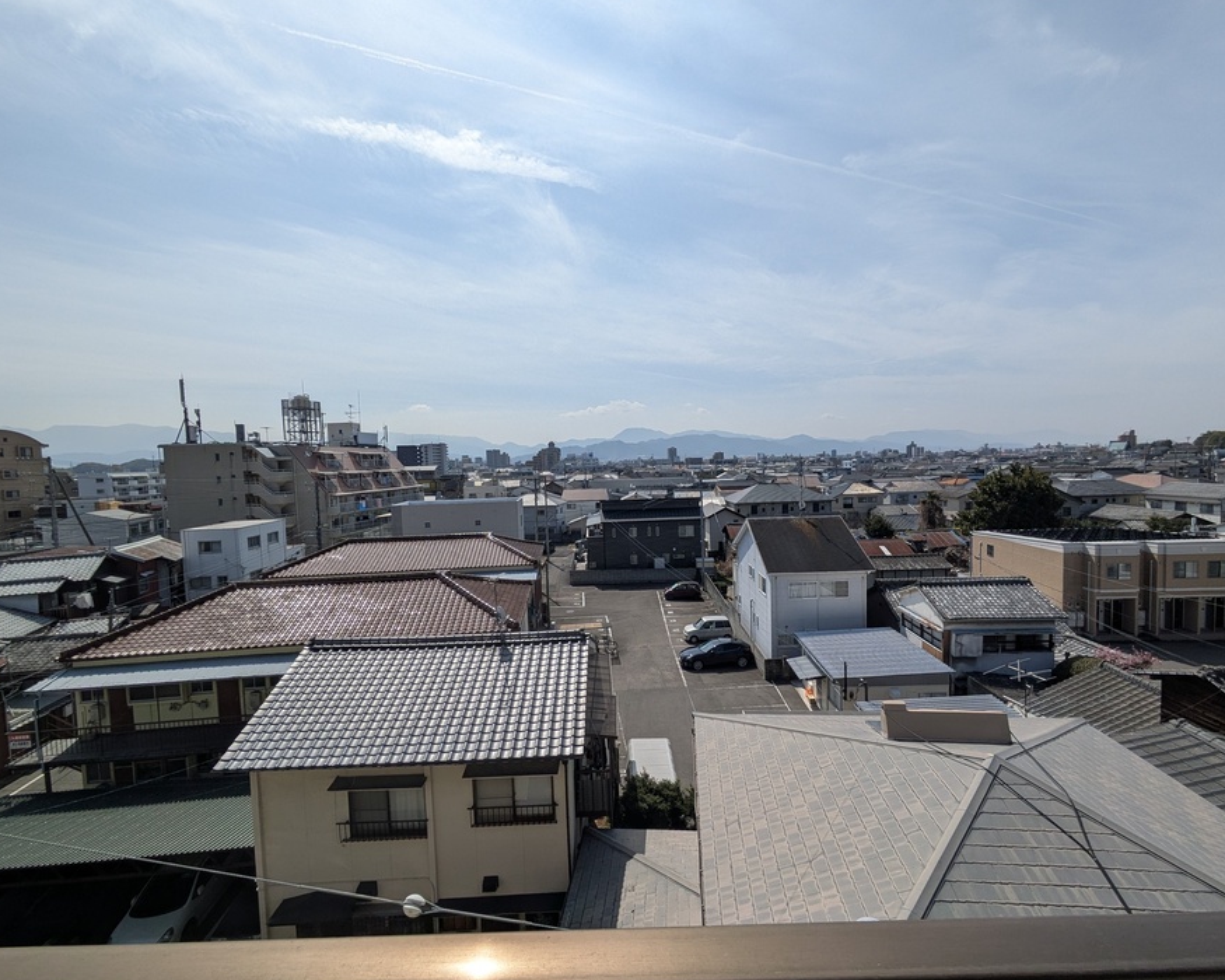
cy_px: 490
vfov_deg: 84.0
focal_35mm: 15
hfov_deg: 96.8
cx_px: 631
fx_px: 544
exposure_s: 1/4367
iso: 53
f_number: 2.2
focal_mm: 1.83
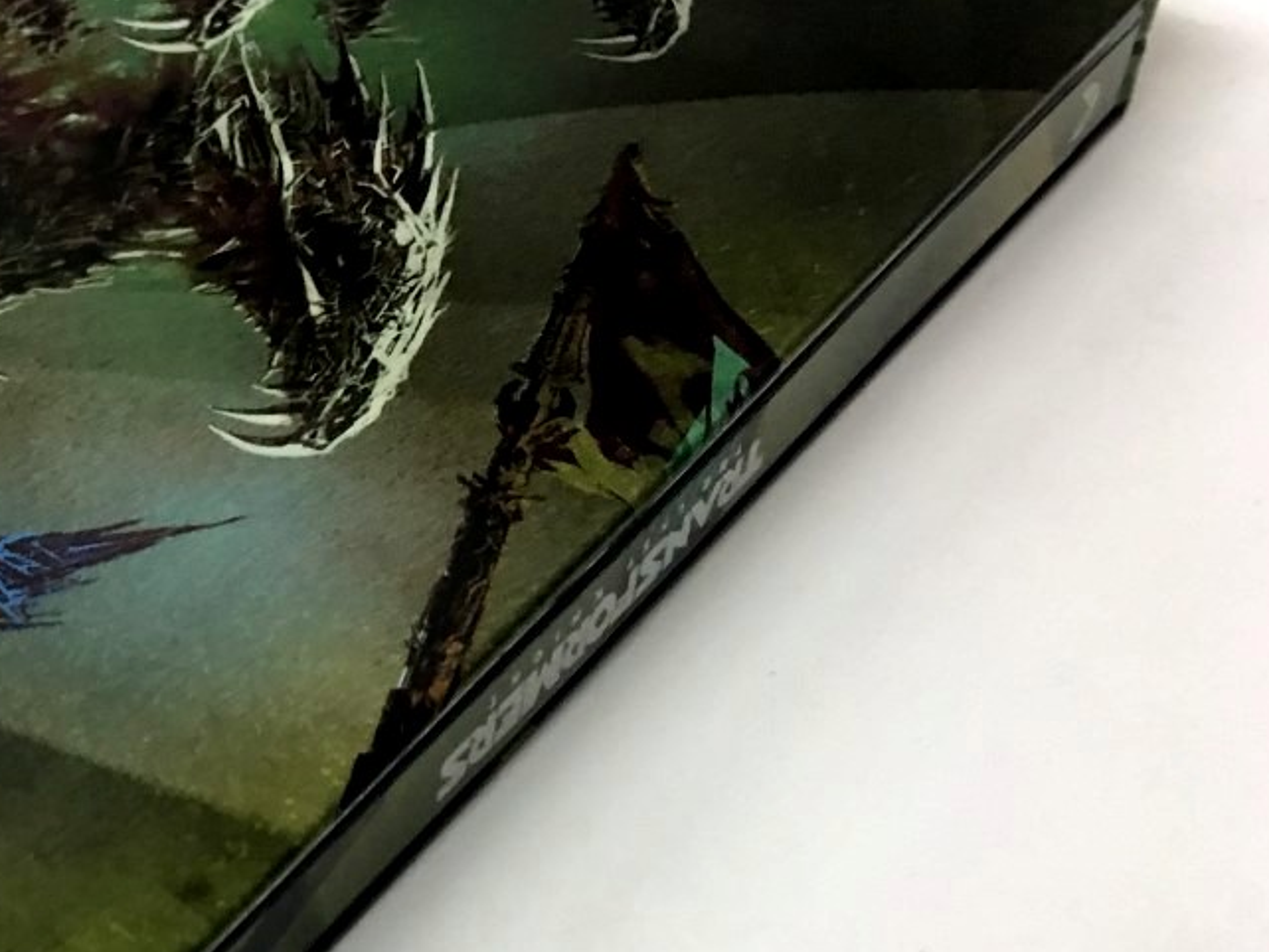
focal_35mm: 65
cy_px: 555
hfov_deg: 27.5
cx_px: -93
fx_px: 2384
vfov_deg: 22.6
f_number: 2.2
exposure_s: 1/17
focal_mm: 4.15
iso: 80
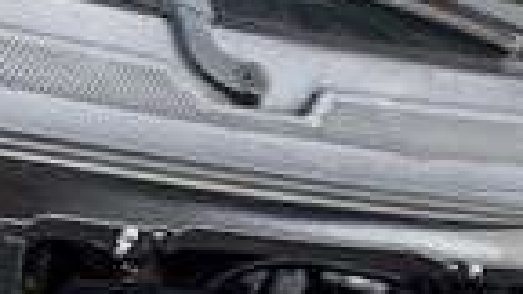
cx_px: 254
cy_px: 675
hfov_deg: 18.5
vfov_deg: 9.4
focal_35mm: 116
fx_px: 1609
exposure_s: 1/201
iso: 125
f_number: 1.78
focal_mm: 6.76
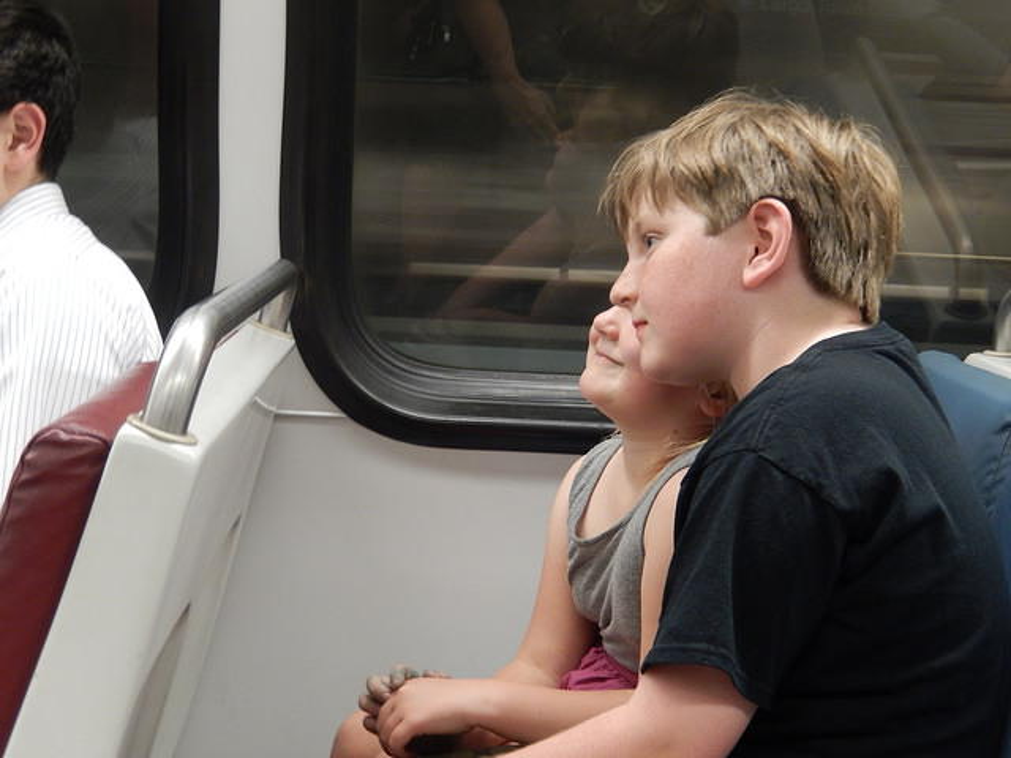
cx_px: 506
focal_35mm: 73
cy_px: 379
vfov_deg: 20.2
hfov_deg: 26.7
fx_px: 2132
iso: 400
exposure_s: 1/10
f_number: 4.9
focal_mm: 13.1
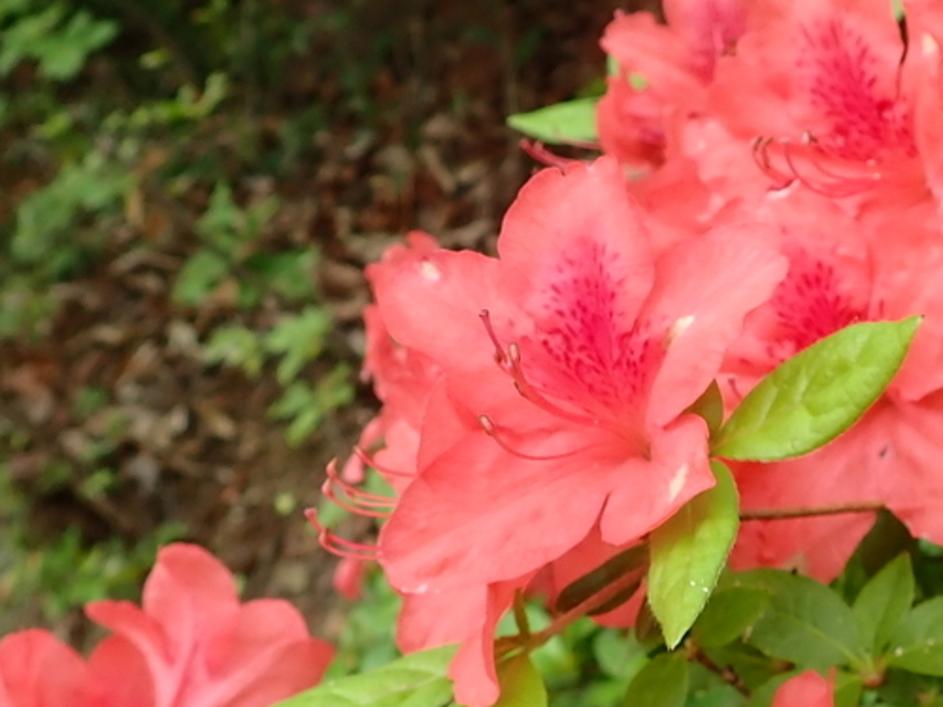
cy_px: 337
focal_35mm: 60
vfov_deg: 24.4
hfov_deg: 31.9
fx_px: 1635
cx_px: 632
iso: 100
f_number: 2.8
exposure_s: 1/40
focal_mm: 4.5
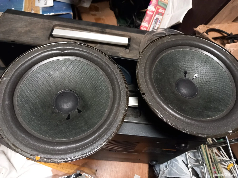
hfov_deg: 65.3
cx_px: 119
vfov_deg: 51.4
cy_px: 89
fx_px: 186
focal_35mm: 27
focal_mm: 4
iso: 320
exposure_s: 1/25
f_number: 1.8
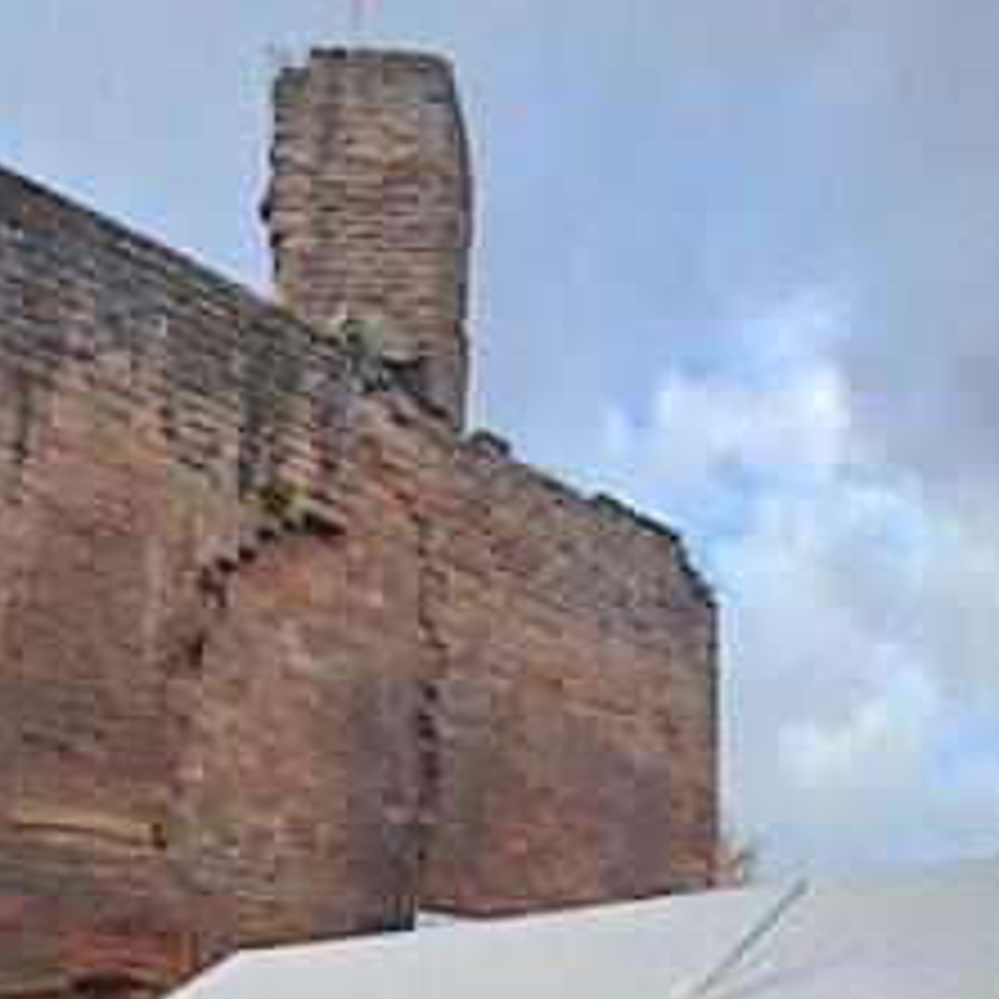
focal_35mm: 35
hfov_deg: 47.2
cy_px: 812
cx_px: 464
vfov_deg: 44.7
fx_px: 1143
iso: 50
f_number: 2.2
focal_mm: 2.2
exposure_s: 1/617
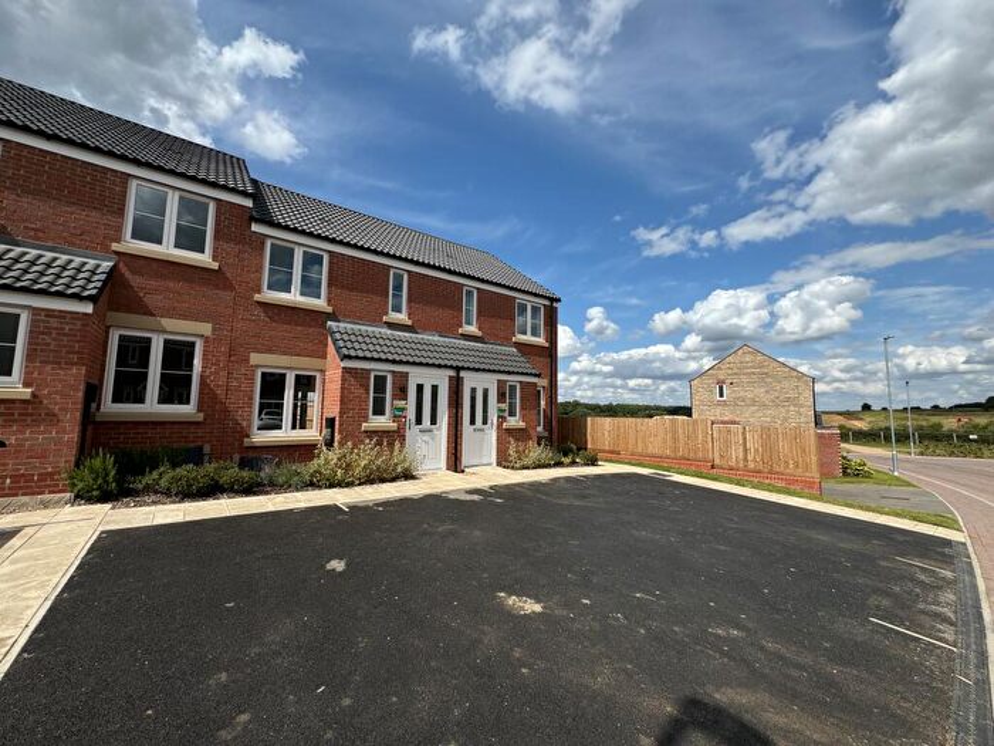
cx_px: 497
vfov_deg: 85.7
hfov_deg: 102.1
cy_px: 373
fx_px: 402
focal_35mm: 14
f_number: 2.2
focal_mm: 2.22
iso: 50
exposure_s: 1/2494
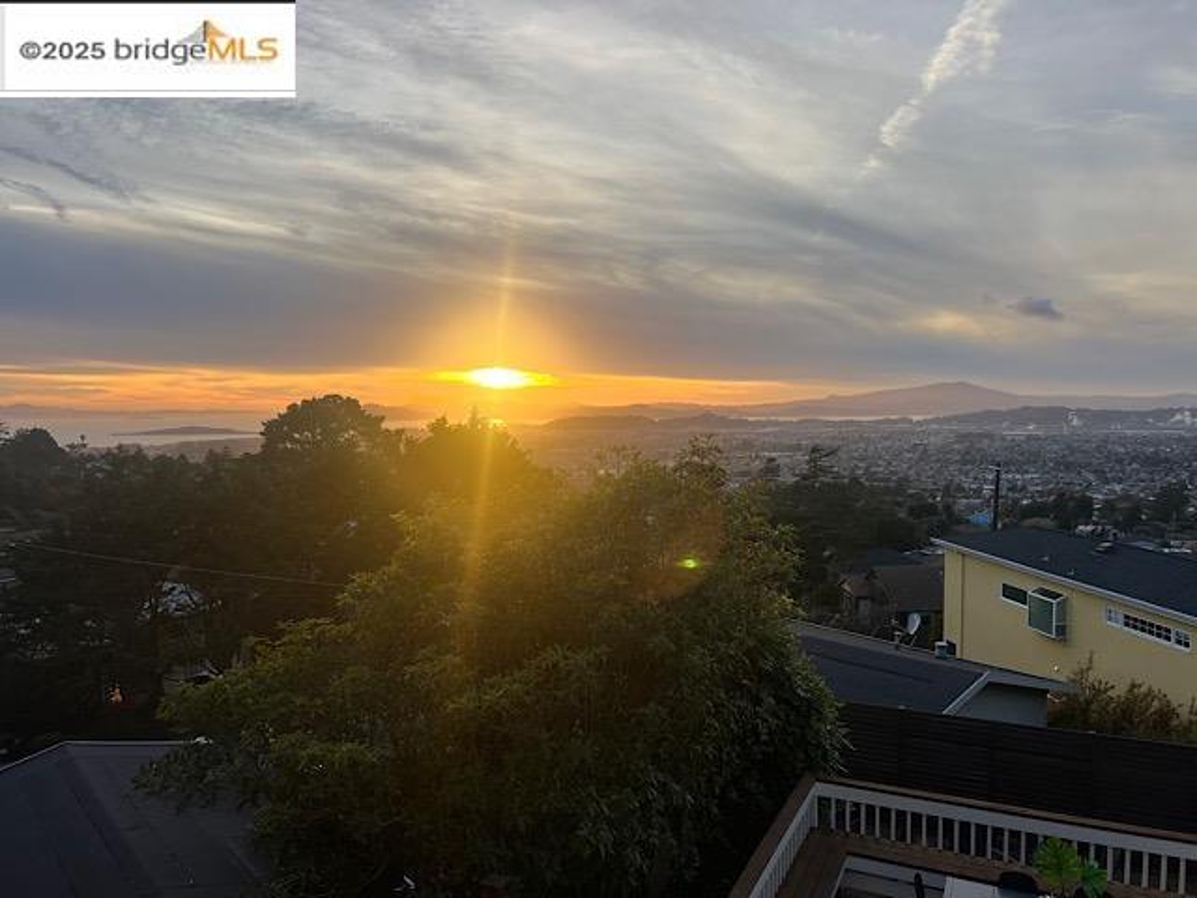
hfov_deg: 67.3
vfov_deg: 53.1
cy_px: 449
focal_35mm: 26
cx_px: 598
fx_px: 899
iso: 50
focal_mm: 5.7
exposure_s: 1/940
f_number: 1.5
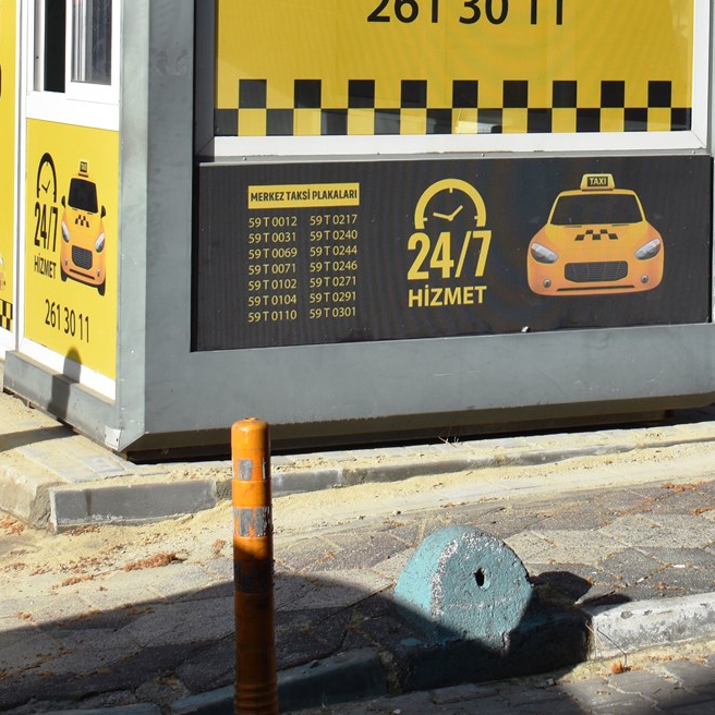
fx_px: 2127
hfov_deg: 19.0
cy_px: 92
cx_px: 472
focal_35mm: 91
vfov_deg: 18.8
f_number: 8
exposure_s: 1/500
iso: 180
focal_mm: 26
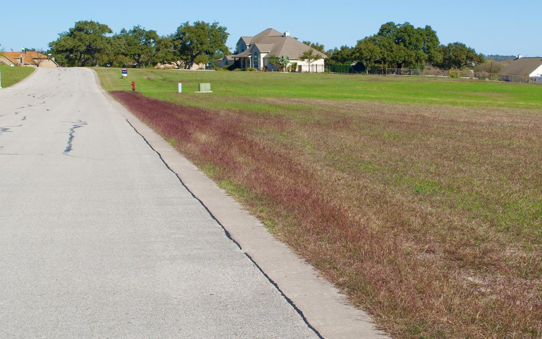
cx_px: 404
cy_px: 94
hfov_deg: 29.7
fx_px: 1005
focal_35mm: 68
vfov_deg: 19.0
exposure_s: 1/400
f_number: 10
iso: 200
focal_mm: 28
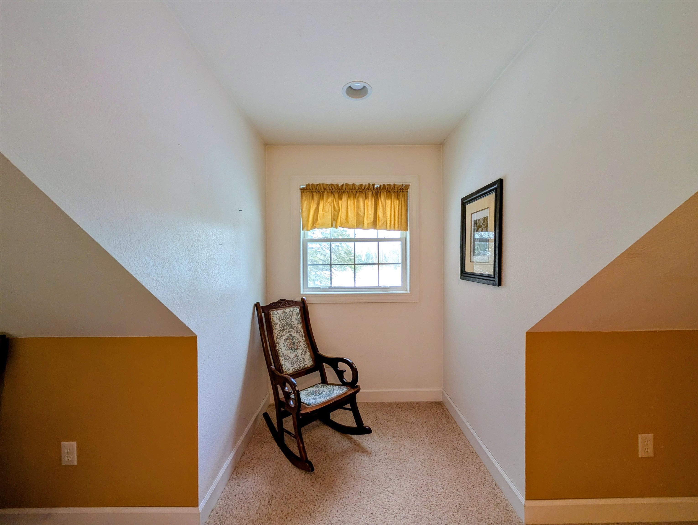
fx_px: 242
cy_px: 262
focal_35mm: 12
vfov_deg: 94.6
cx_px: 349
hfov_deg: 110.5
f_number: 1.7
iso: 89
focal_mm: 2.02
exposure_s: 1/120
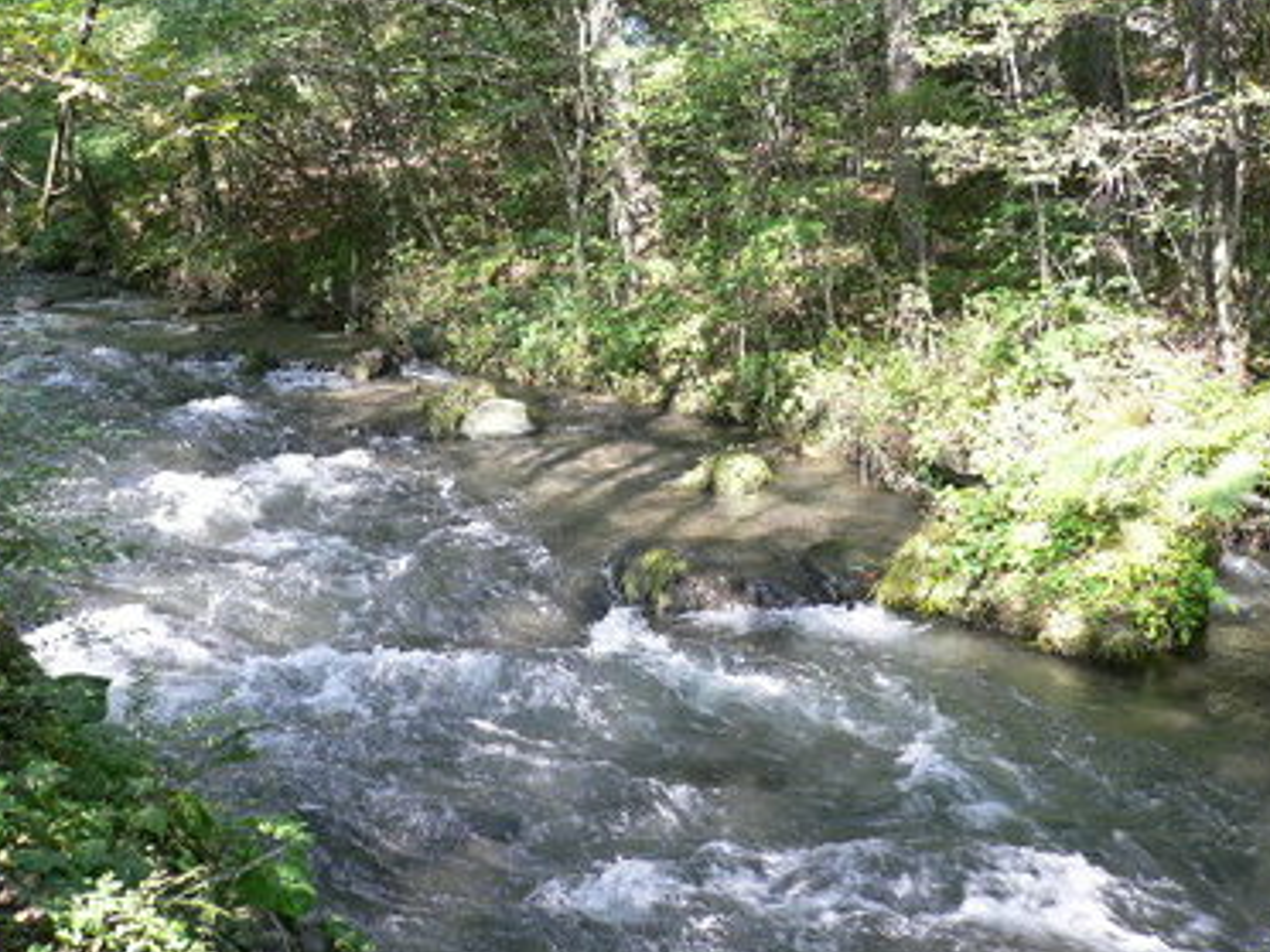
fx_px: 1724
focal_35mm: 47
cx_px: 529
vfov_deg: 30.7
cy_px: 343
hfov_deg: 40.3
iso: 100
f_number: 2.8
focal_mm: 5.8
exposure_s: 1/80
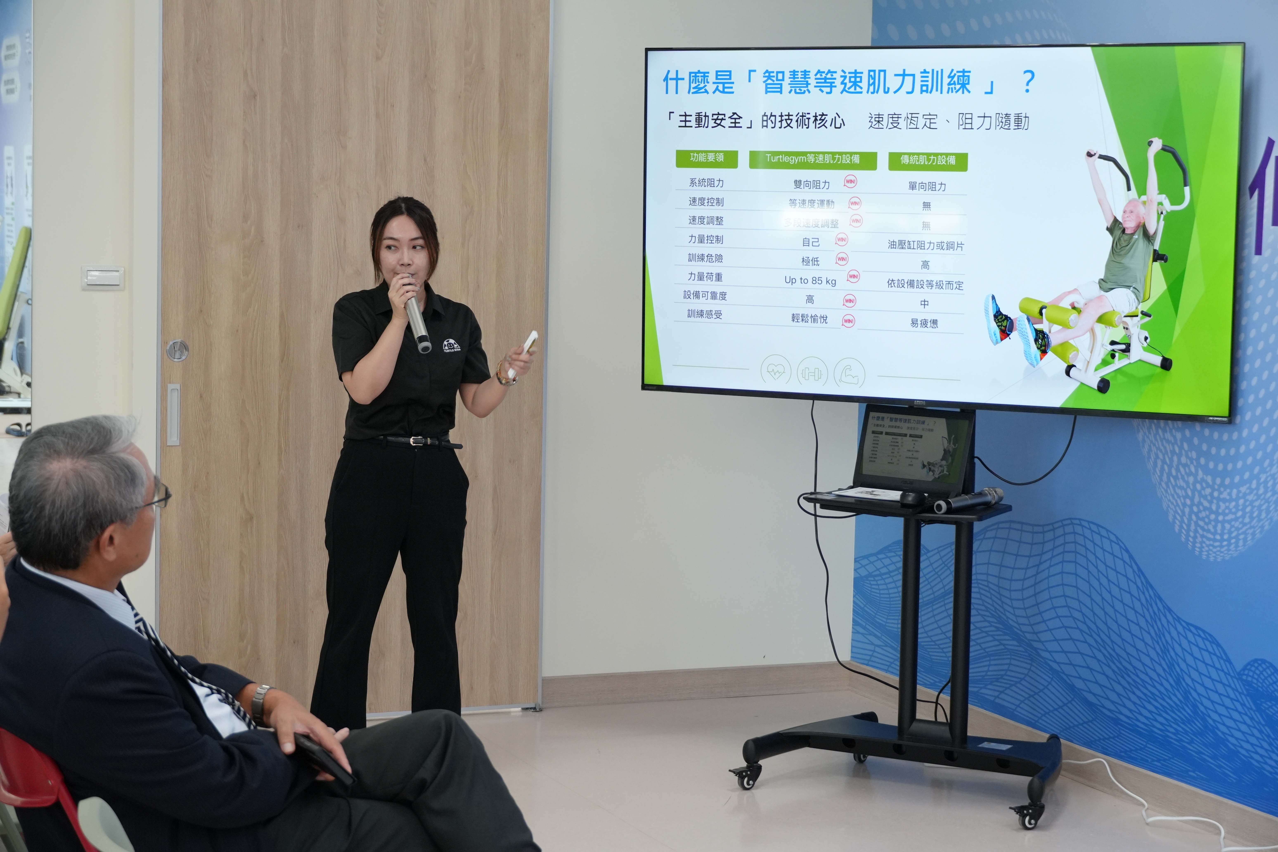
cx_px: 639
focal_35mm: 70
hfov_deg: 28.6
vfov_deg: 19.3
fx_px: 2503
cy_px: 426
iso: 1000
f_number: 5
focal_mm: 47
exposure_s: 1/160
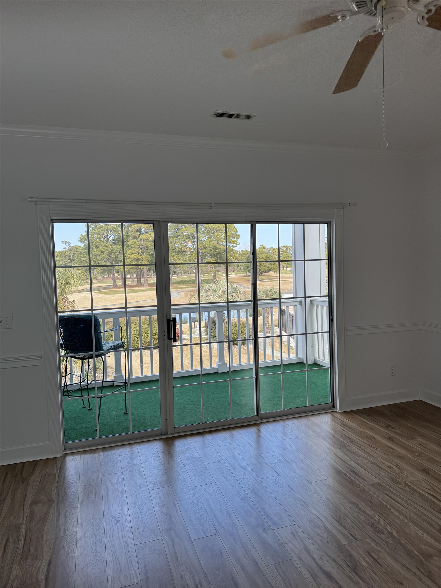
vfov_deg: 71.6
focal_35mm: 24
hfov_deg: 56.8
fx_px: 408
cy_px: 294
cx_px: 220
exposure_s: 1/604
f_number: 1.78
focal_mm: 6.76
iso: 80
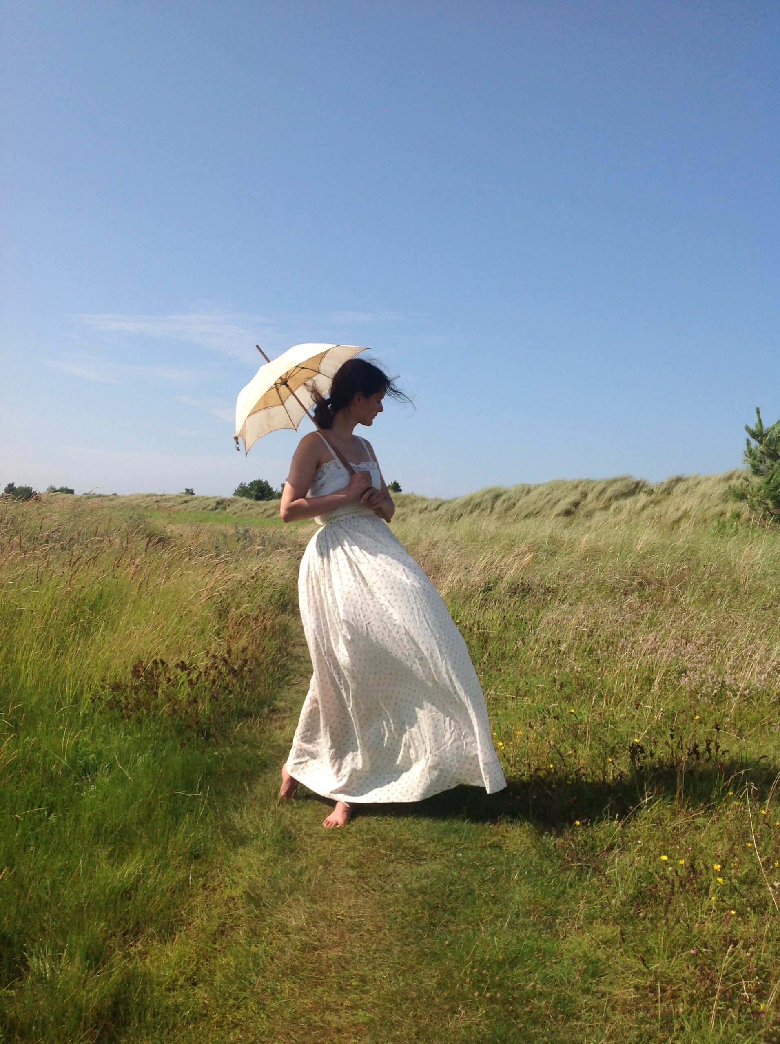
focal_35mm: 35
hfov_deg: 40.6
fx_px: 1054
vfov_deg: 52.7
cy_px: 522
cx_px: 390
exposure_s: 1/2519
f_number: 2.4
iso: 50
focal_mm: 4.28
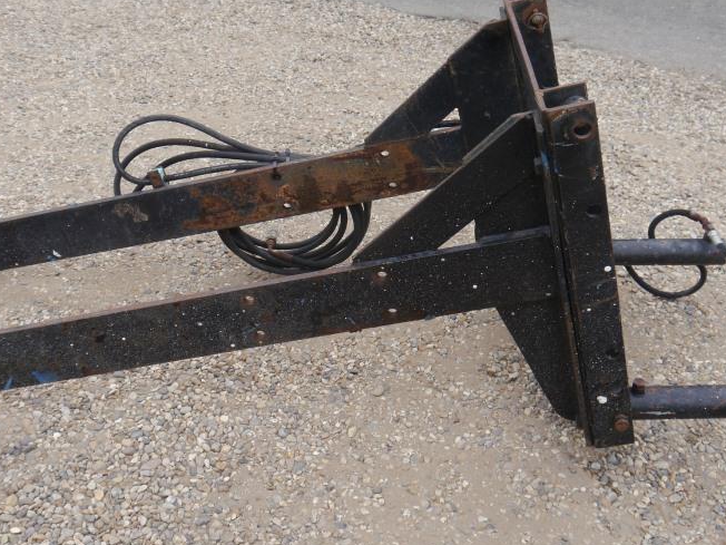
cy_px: 239
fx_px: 923
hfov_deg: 42.9
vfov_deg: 32.8
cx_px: 328
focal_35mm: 44
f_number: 4.5
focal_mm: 14
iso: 160
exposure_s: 1/200
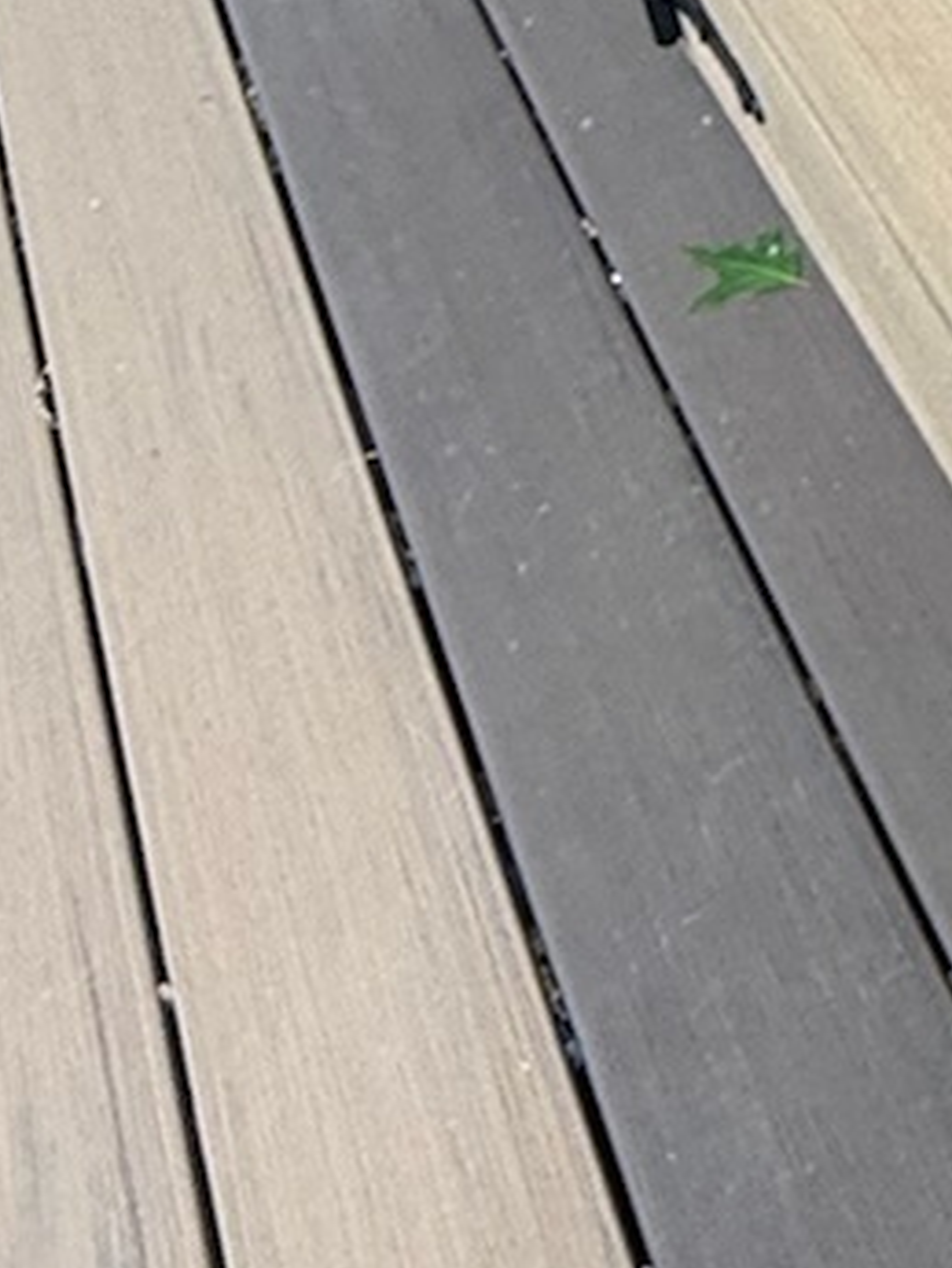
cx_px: 1485
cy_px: -728
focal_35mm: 83
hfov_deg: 16.1
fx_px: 3042
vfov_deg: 19.8
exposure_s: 1/115
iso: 40
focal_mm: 2.22
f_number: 2.2
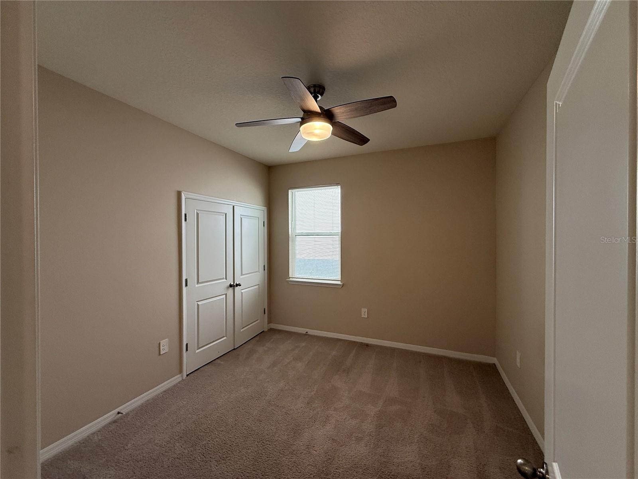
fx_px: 258
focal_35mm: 14
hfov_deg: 102.1
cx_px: 319
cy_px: 240
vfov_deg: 85.7
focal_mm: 2.22
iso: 125
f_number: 2.2
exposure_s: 1/120
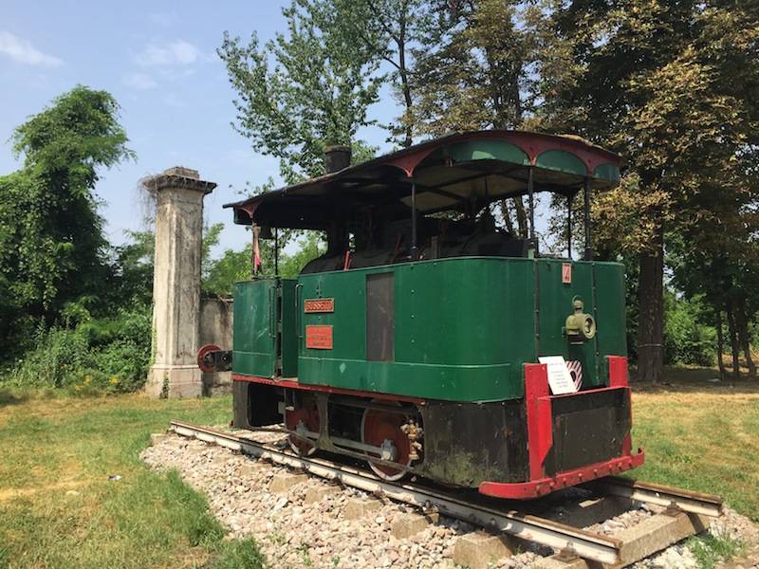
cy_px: 284
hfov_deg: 61.7
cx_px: 380
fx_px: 636
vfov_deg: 48.2
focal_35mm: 29
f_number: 2.2
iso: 32
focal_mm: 4.15
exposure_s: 1/1319
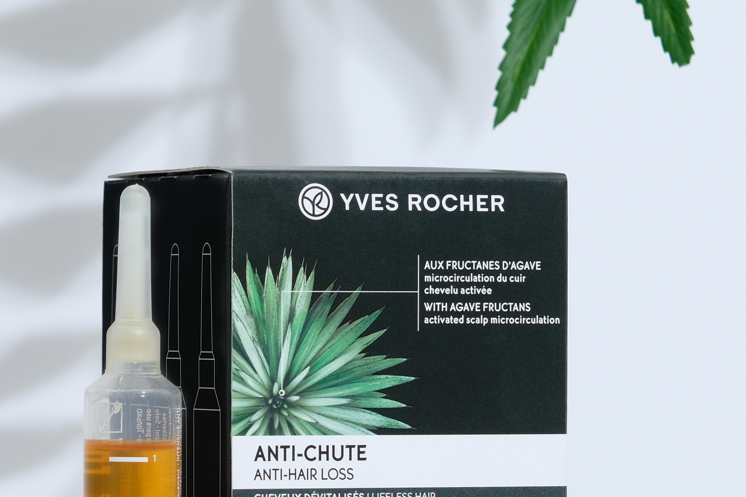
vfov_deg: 4.9
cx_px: 306
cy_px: 389
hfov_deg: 7.3
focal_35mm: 281
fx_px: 5822
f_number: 6.4
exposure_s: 1/125
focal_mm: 74.2
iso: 200
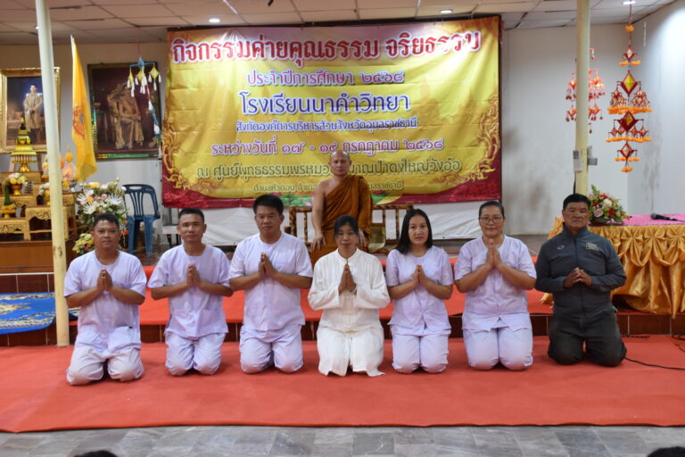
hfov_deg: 47.9
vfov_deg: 33.0
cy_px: 228
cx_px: 342
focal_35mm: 40
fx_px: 771
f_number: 5.6
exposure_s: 1/13
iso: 1000
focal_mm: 27
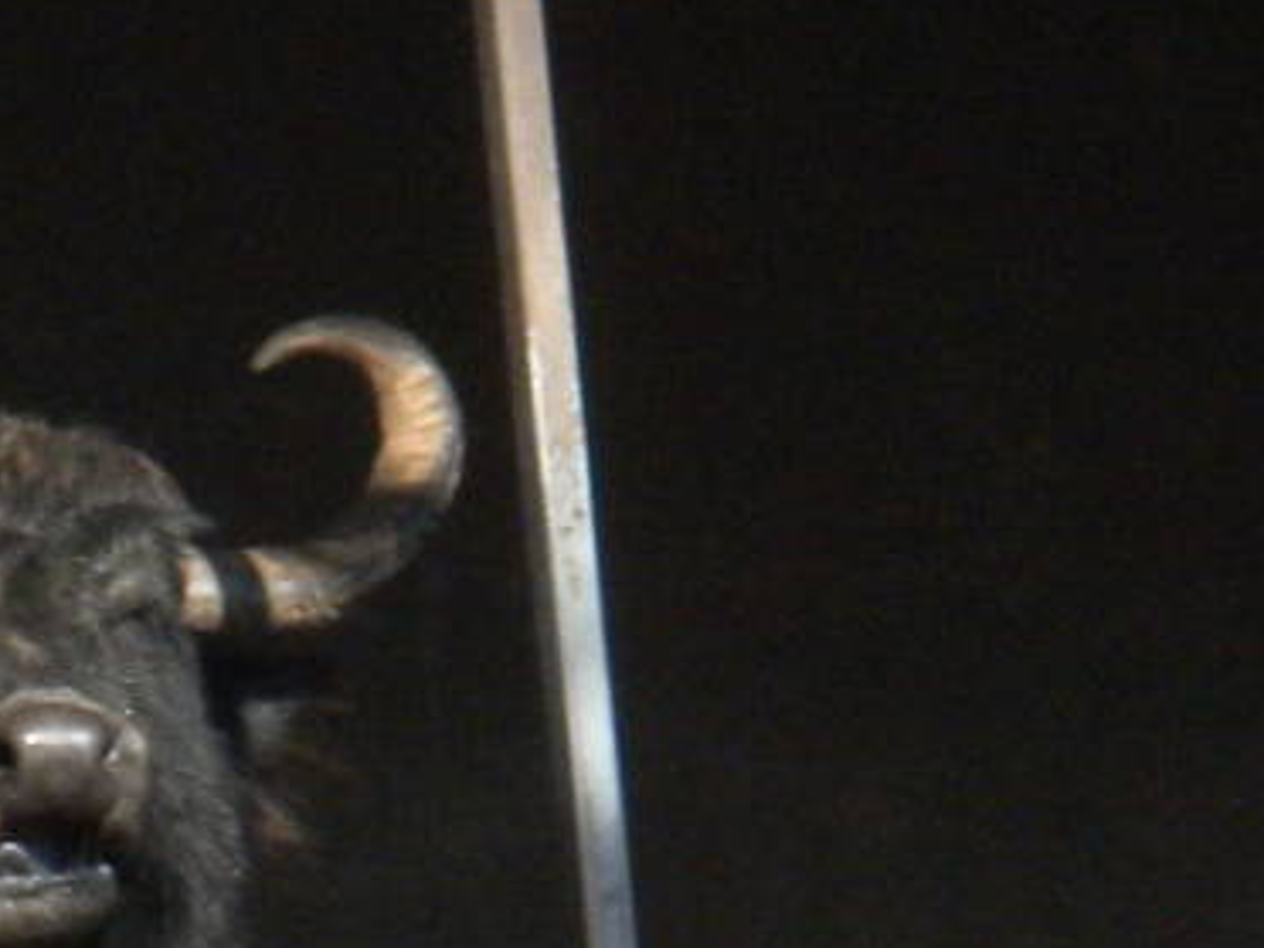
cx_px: -962
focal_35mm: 1024
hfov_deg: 1.9
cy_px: 1397
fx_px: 37391
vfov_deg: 1.5
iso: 220
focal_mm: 42.1
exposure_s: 1/683
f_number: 5.2
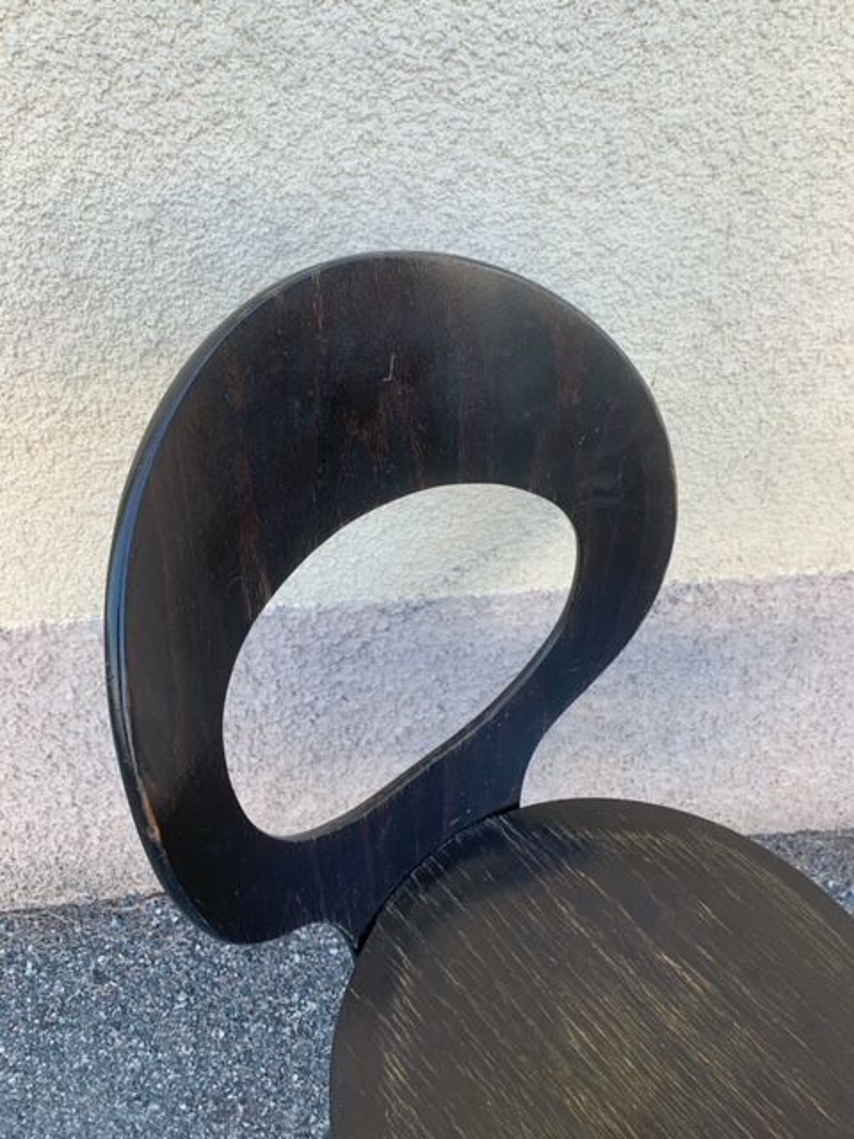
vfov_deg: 67.3
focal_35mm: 26
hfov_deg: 53.1
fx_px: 855
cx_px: 427
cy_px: 570
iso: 25
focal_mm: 4.25
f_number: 1.8
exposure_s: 1/122
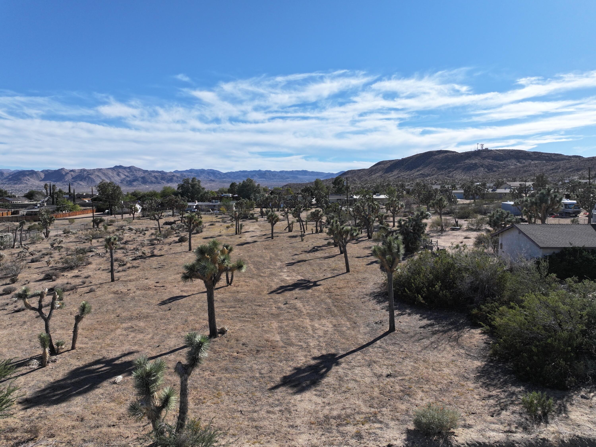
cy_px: 224
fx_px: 413
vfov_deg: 56.8
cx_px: 298
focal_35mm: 24
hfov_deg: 71.6
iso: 160
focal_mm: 12.29
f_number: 2.8
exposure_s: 1/3200
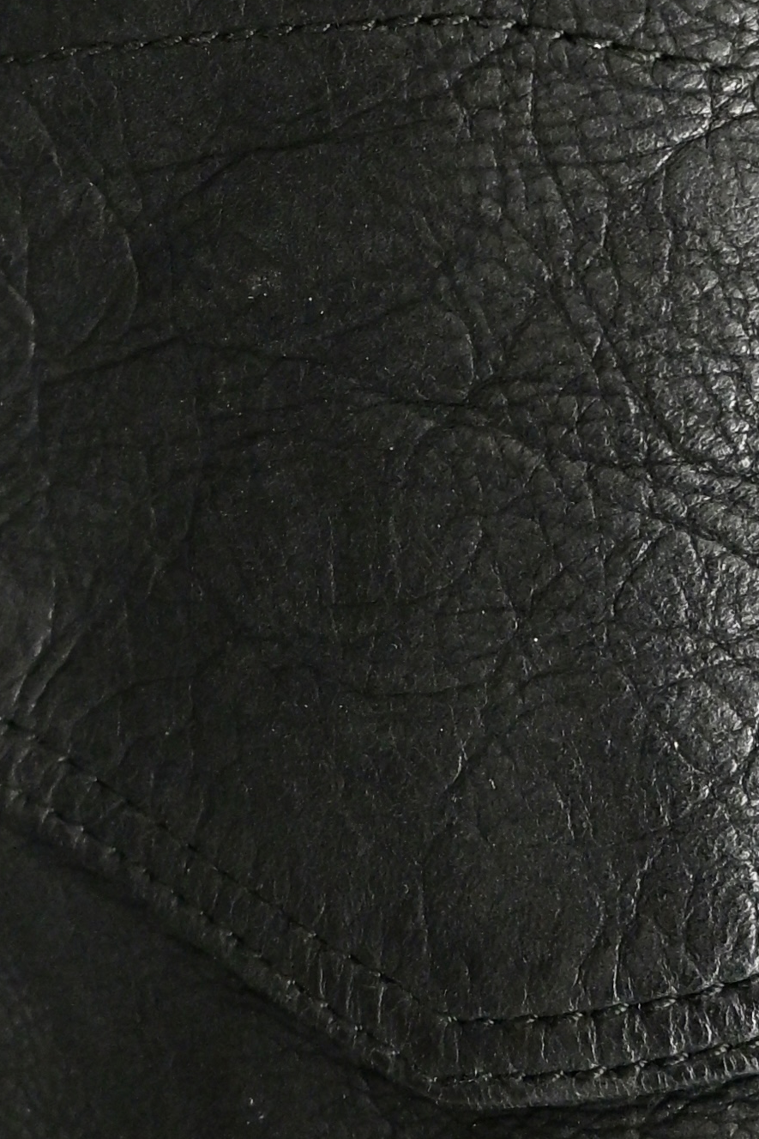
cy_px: -185
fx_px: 2498
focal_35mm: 79
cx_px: 557
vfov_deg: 23.7
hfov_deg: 17.2
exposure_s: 1/50
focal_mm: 16
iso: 1250
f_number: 4.5
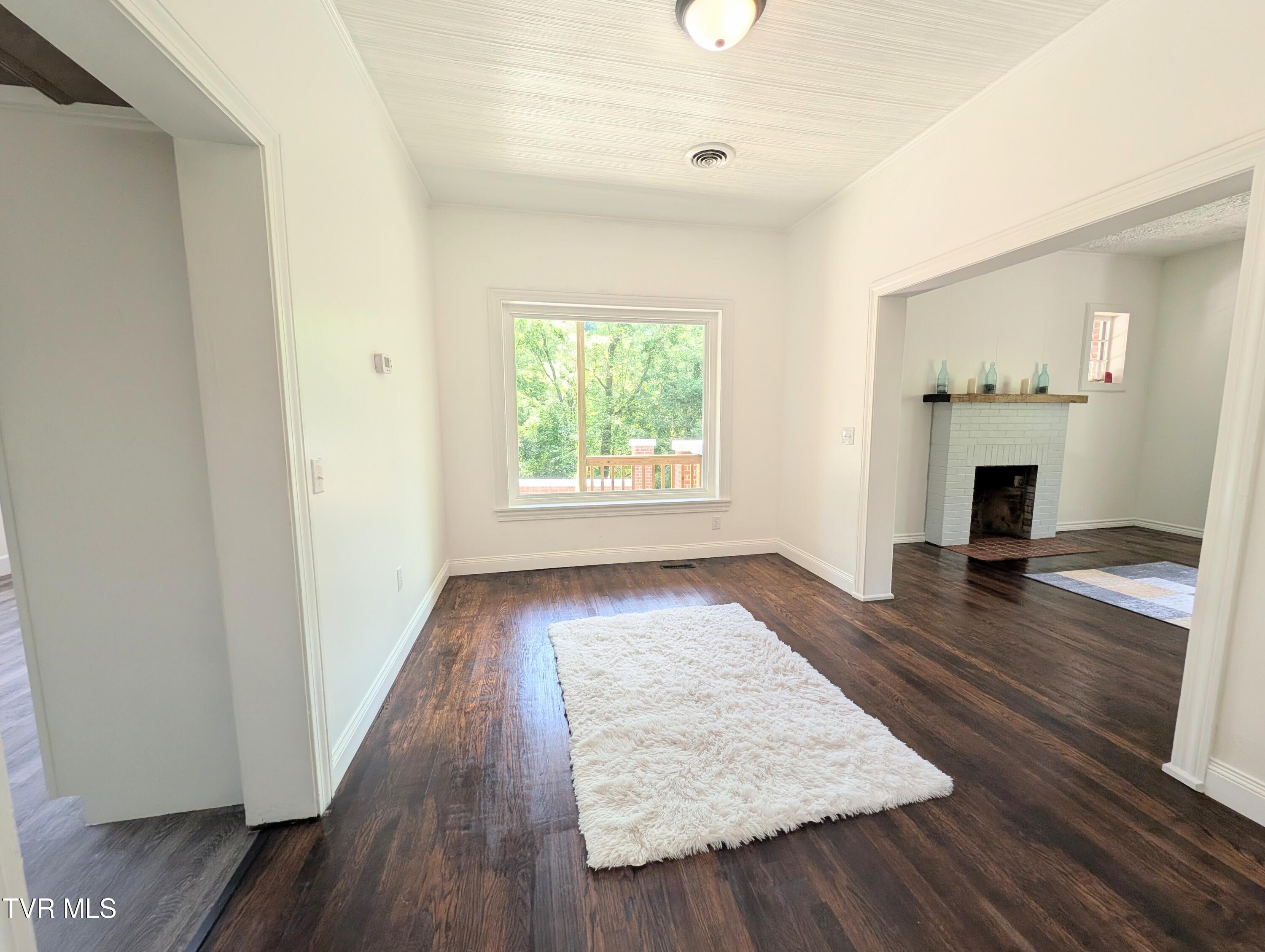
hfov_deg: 110.5
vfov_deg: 94.6
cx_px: 632
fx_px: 439
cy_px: 476
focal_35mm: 12
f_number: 1.95
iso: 56
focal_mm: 2.23
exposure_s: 1/120
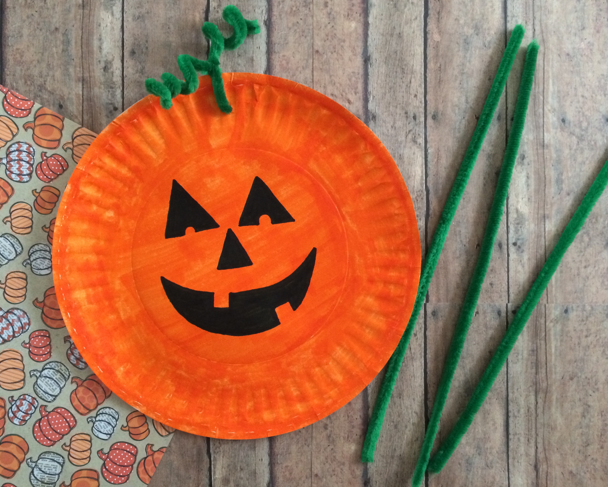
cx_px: 290
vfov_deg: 45.8
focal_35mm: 32
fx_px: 576
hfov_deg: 55.6
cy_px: 247
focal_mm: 4.12
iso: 320
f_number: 2.2
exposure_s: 1/30
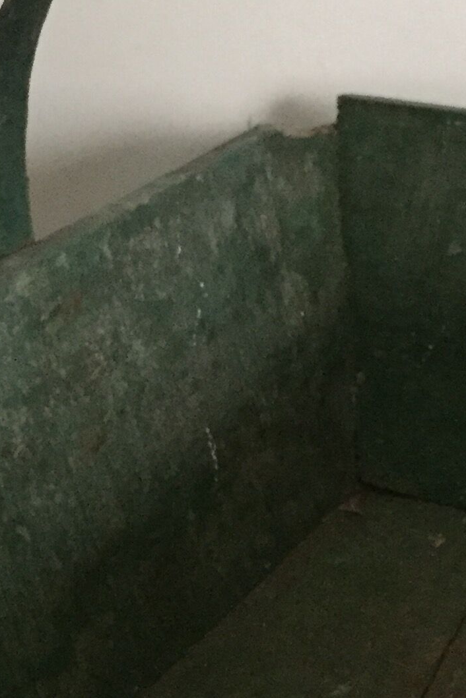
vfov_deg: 21.8
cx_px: 213
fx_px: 1806
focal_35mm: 93
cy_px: 504
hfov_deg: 14.7
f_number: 2.2
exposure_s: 1/17
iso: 500
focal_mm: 4.15
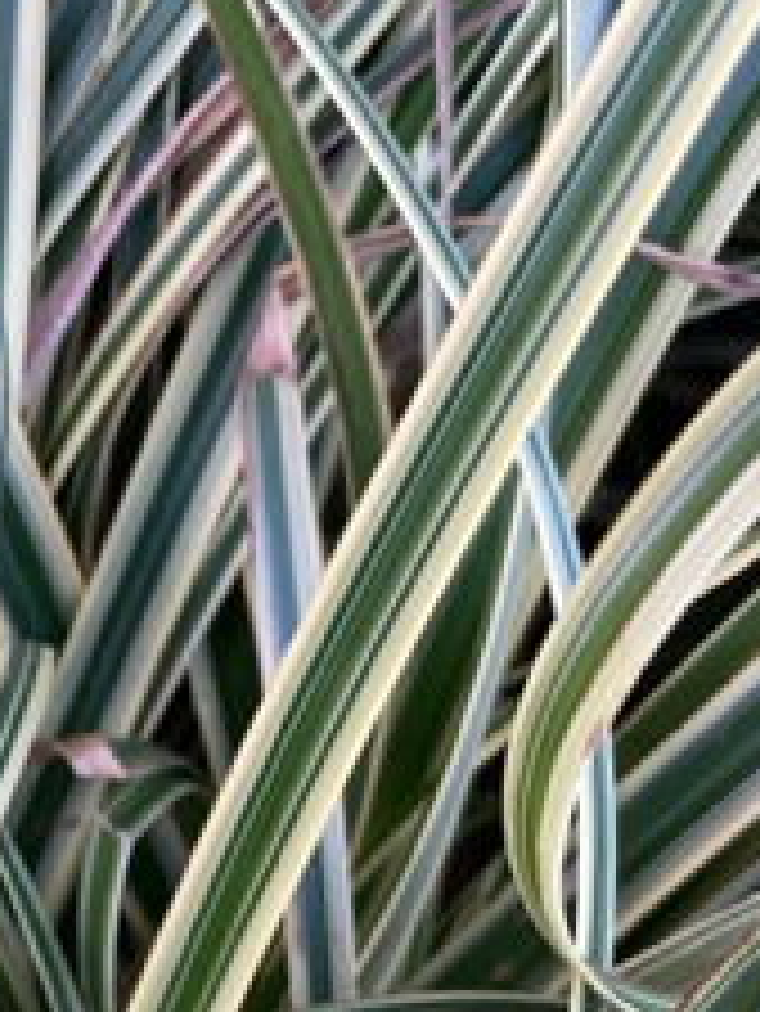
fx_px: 2164
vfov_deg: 26.2
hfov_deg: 18.3
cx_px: -283
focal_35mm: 74
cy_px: 621
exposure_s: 1/100
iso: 50
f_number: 1.6
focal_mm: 4.2
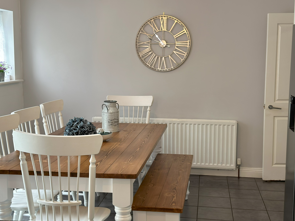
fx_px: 443
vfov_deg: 28.0
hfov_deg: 36.8
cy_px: 105
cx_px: 135
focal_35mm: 52
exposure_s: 1/75
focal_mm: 6.86
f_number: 1.78
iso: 80
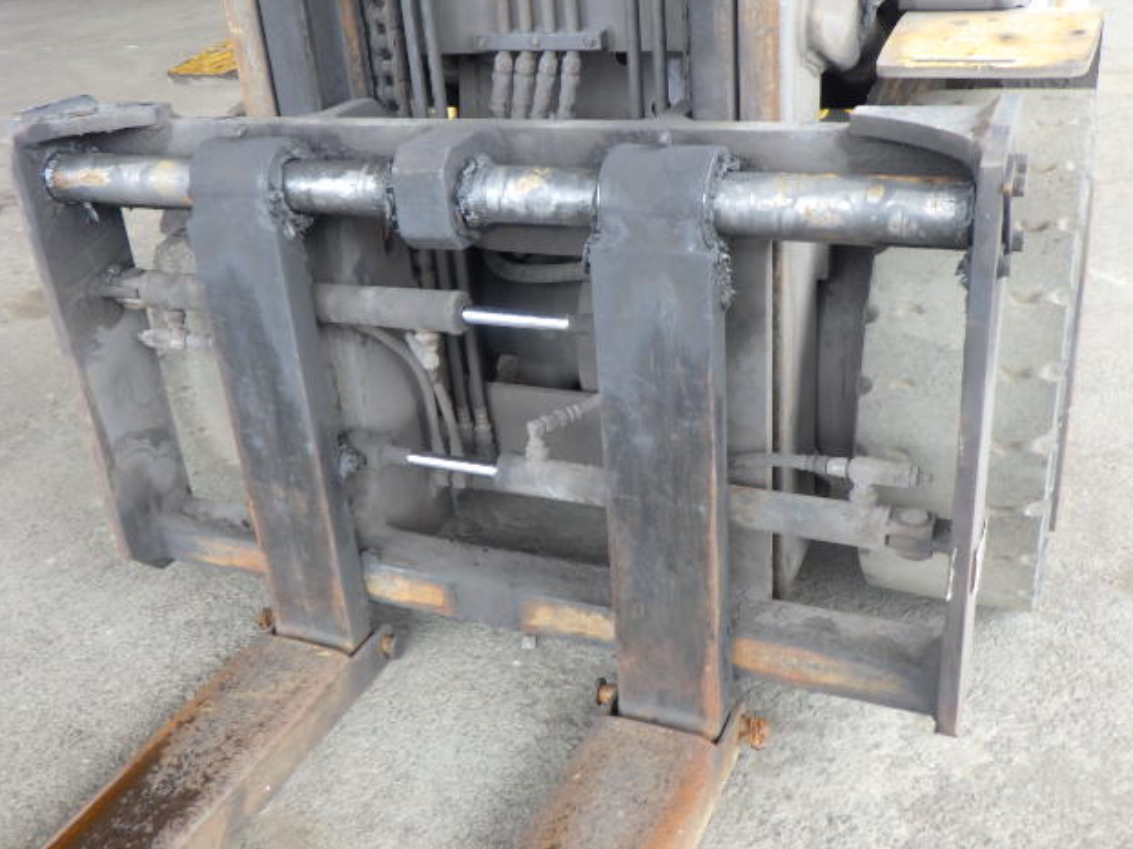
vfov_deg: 40.7
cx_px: 561
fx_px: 1145
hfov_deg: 52.6
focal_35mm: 35
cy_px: 415
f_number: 3.8
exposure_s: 1/50
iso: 400
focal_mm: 6.1
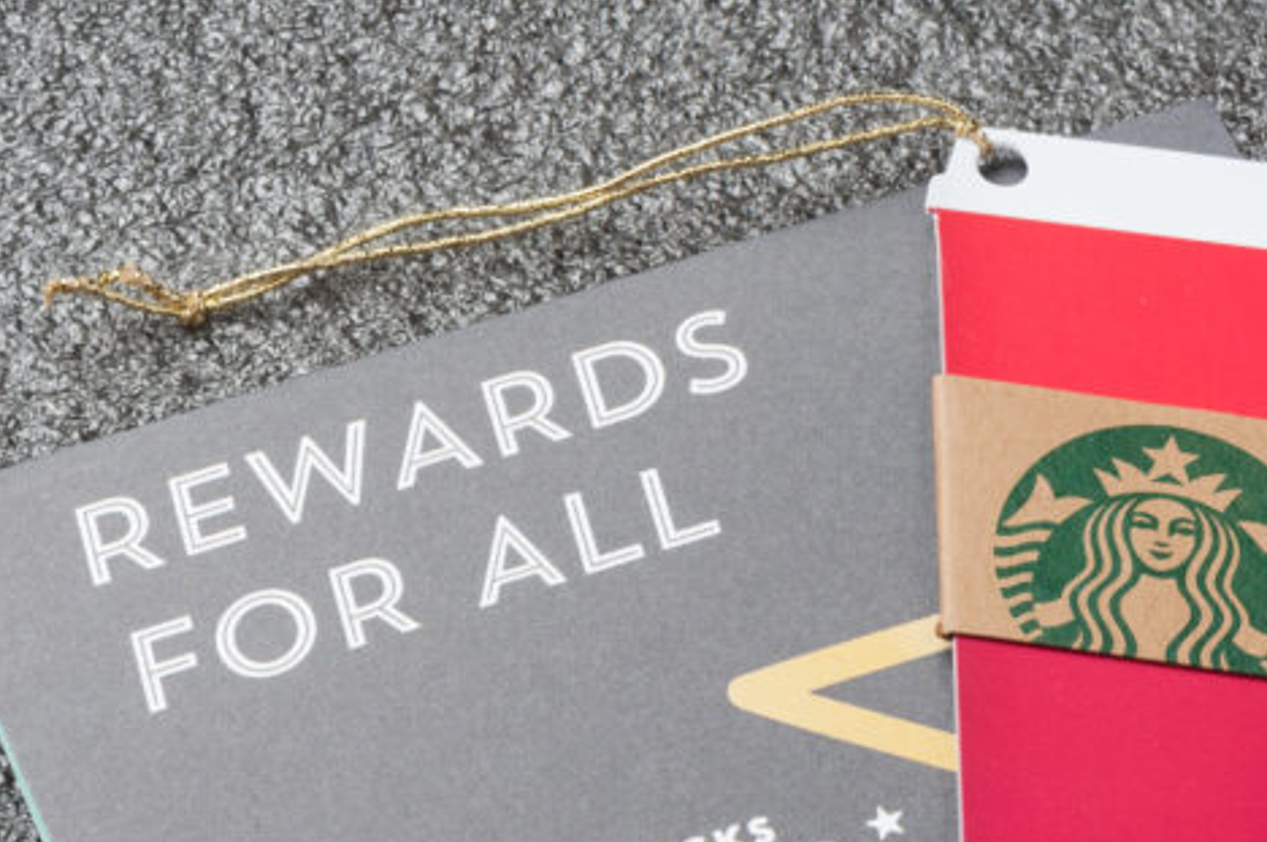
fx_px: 5977
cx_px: 712
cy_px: 588
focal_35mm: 170
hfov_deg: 12.1
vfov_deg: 8.1
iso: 200
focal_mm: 105
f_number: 22
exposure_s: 1/160
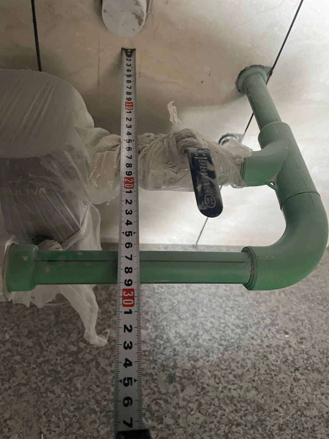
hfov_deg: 53.1
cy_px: 220
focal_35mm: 26
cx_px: 164
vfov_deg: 67.3
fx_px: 329
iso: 640
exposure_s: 1/33
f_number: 1.6
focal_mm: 4.2
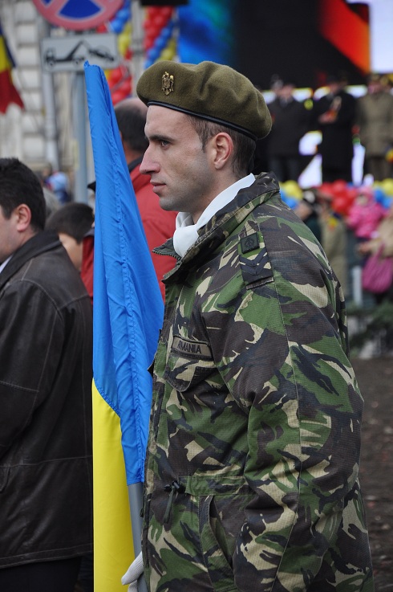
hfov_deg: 8.7
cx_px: 196
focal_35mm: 158
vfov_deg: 13.1
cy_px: 296
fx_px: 2584
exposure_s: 1/640
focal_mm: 105
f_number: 6.3
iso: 500
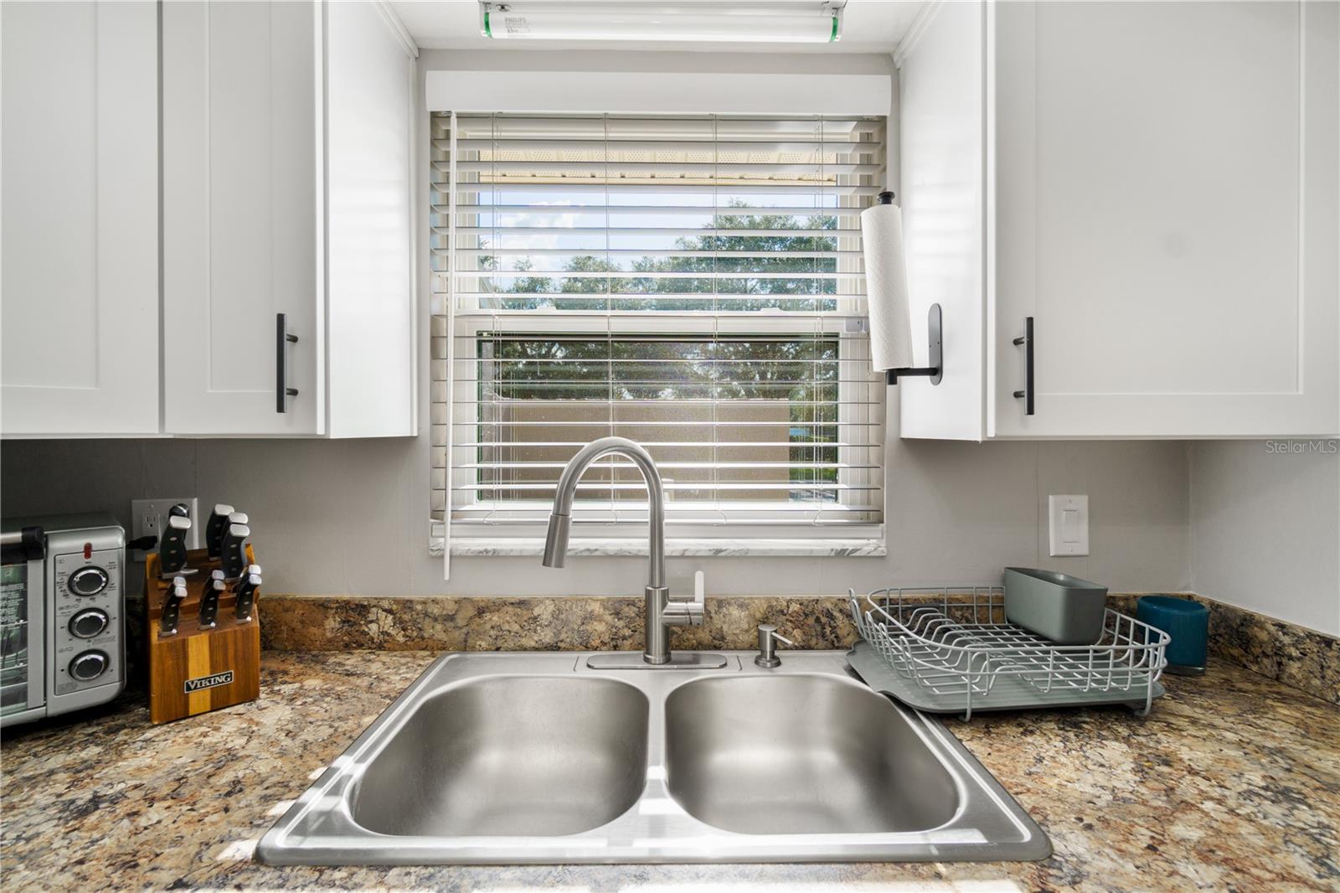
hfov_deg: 100.4
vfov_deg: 77.3
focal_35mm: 15
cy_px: 446
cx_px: 670
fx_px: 558
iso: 200
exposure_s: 1/8
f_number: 8
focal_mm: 10
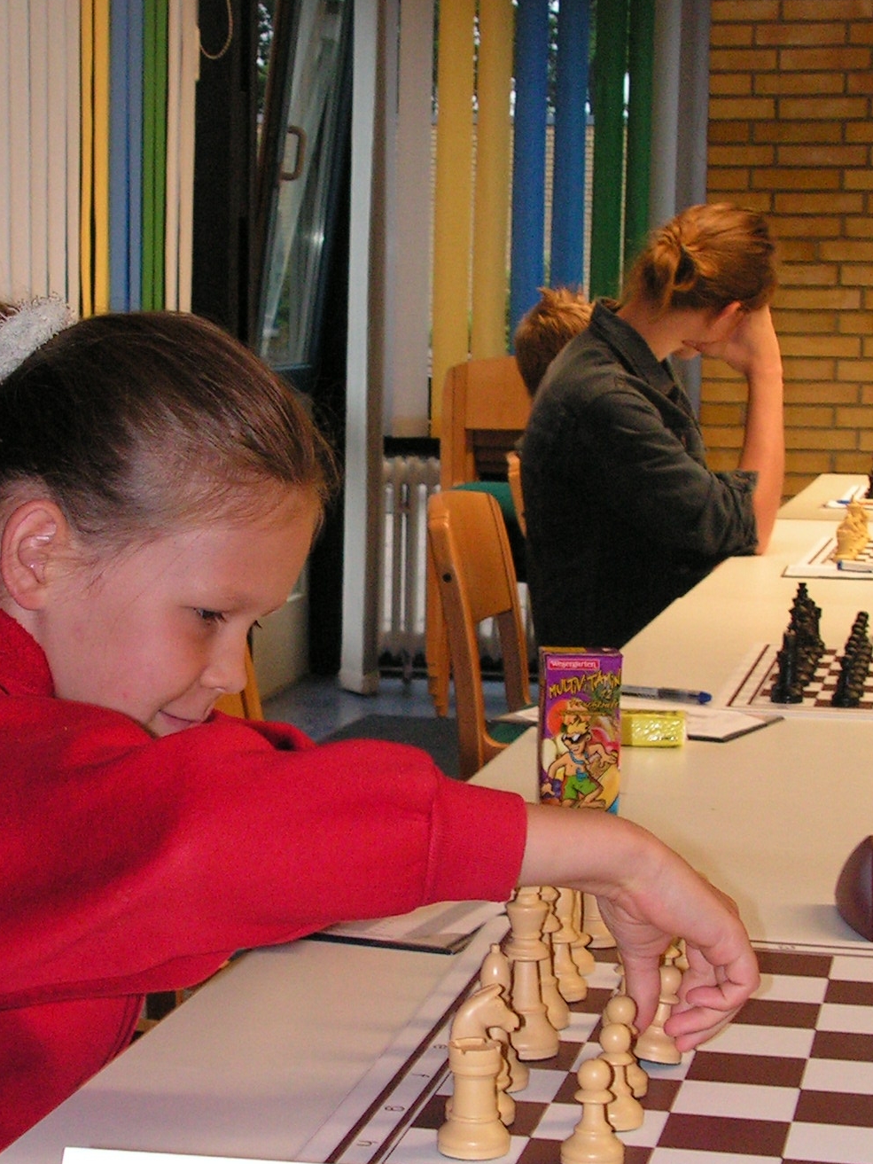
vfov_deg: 25.0
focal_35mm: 78
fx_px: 2622
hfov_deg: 18.9
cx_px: 346
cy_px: 607
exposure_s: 1/40
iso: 200
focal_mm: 8.4
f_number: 3.2
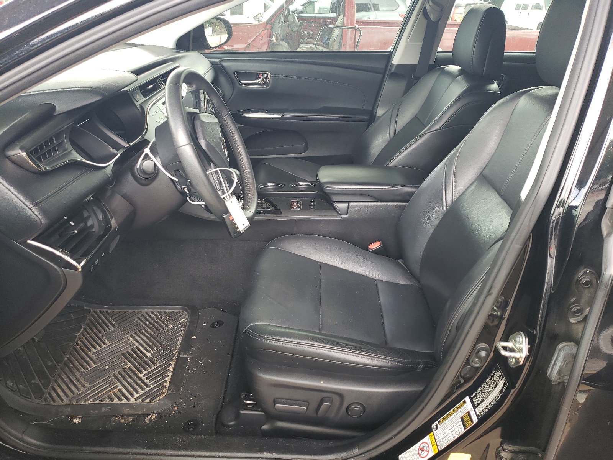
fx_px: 460
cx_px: 306
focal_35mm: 26
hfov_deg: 67.3
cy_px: 230
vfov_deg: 53.1
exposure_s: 1/120
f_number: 1.5
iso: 97
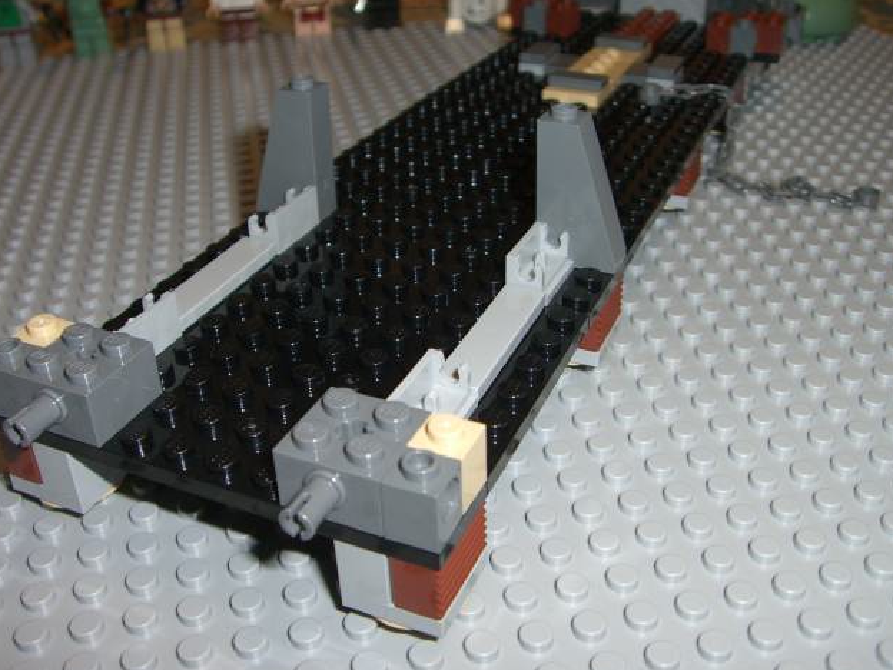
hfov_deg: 47.9
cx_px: 451
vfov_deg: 36.8
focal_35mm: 39
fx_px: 1006
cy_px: 341
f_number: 2.7
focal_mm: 6.2
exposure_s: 1/60
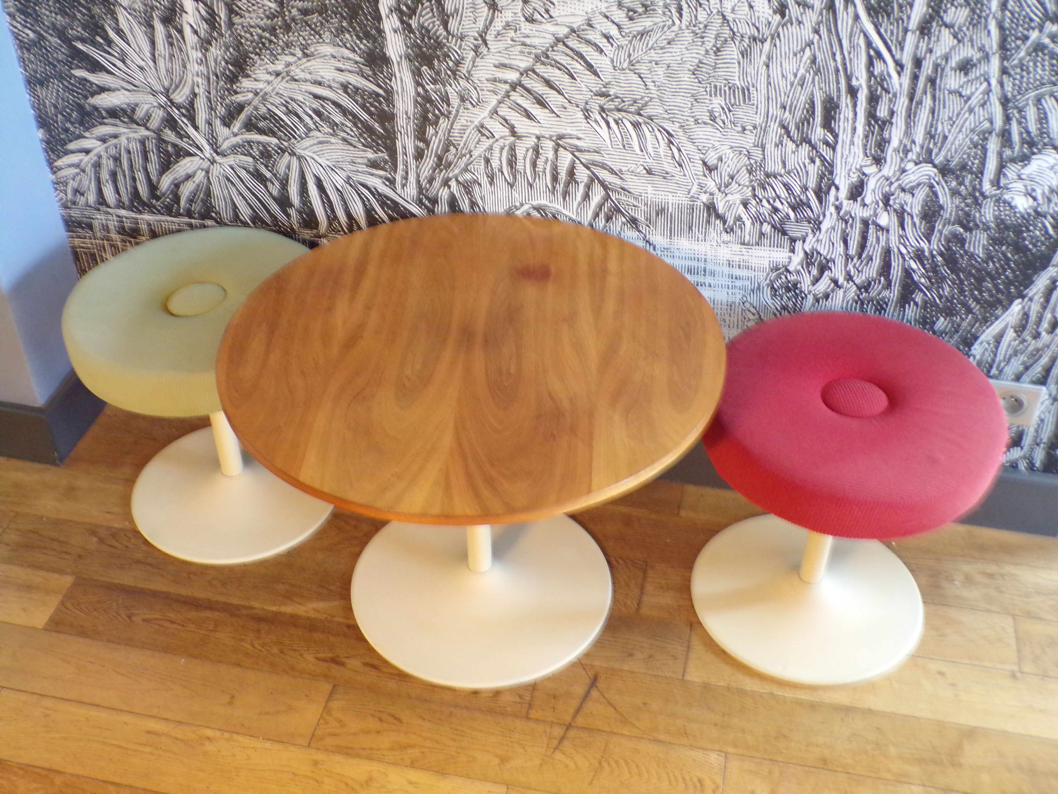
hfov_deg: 50.1
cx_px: 529
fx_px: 1131
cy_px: 397
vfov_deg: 38.7
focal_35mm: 37
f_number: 3.3
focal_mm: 6.6
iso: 400
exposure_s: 1/8
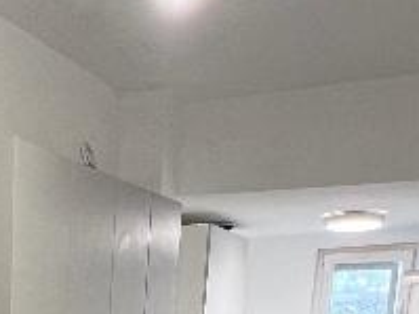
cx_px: -46
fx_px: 810
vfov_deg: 17.9
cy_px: 552
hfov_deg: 26.6
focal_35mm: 67
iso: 125
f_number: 1.8
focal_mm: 1.57
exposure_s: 1/50
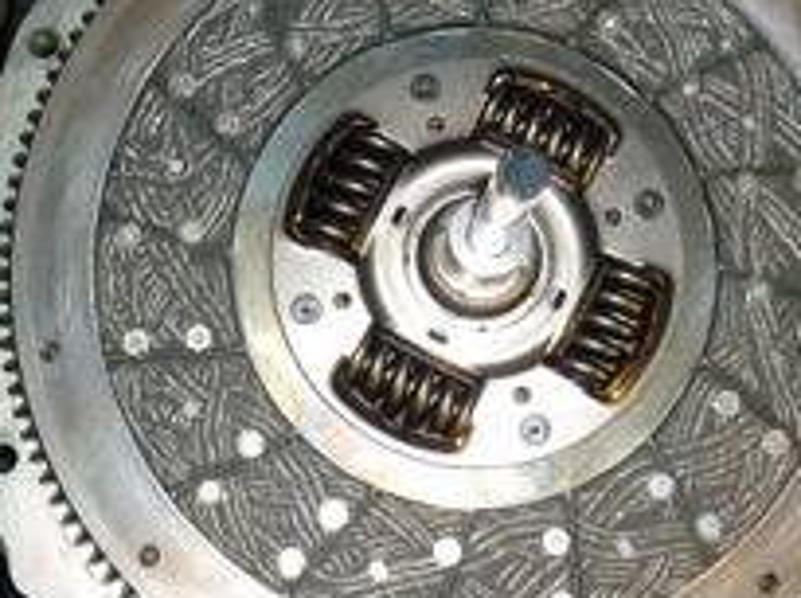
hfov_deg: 27.4
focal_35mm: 71
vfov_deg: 20.6
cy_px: 195
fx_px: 1640
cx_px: 414
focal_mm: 5.5
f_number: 2.8
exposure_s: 1/30
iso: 100
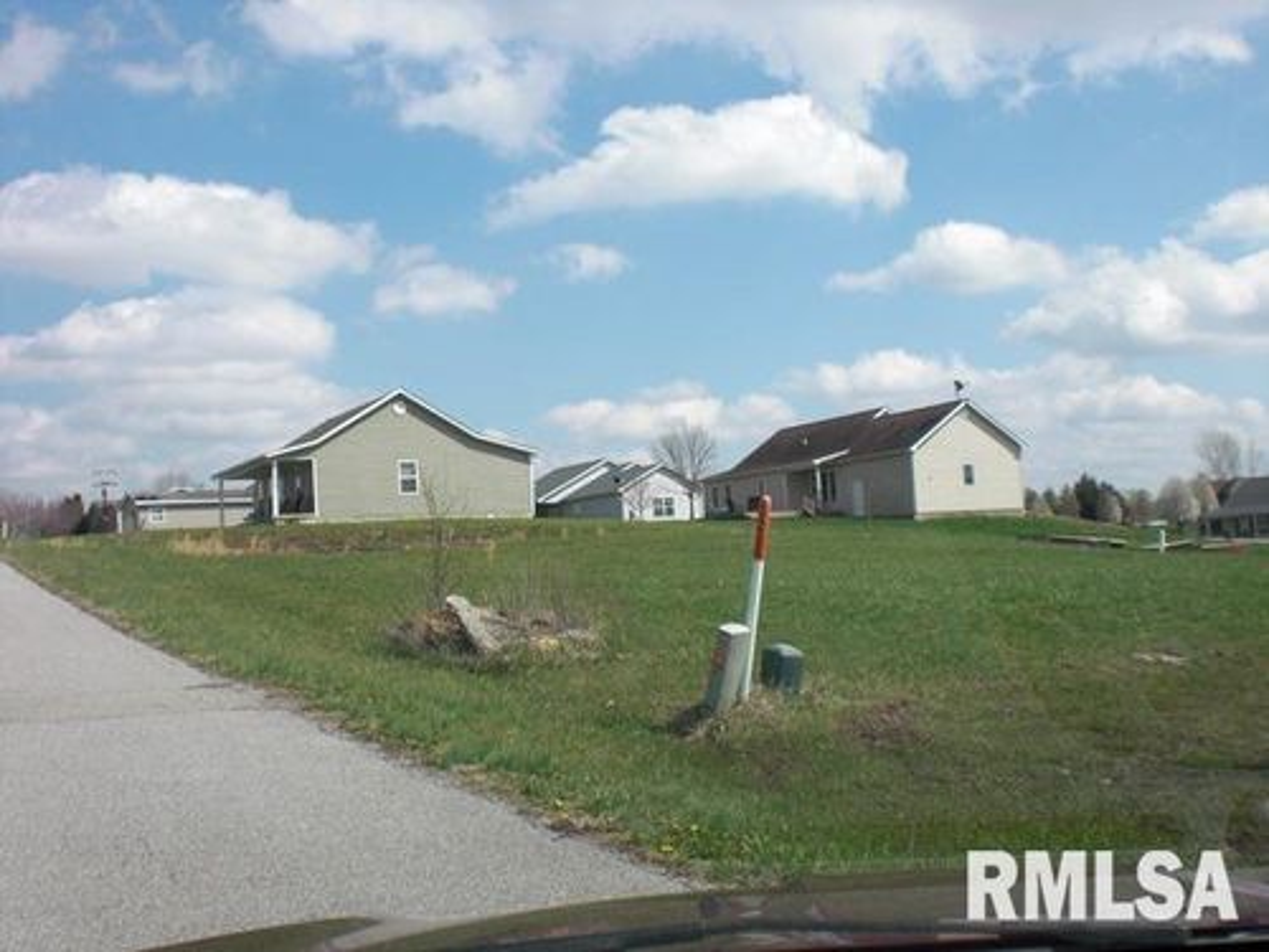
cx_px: 634
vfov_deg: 37.7
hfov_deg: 49.0
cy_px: 476
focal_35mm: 38
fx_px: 1393
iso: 64
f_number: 5.6
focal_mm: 6.3
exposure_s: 1/320
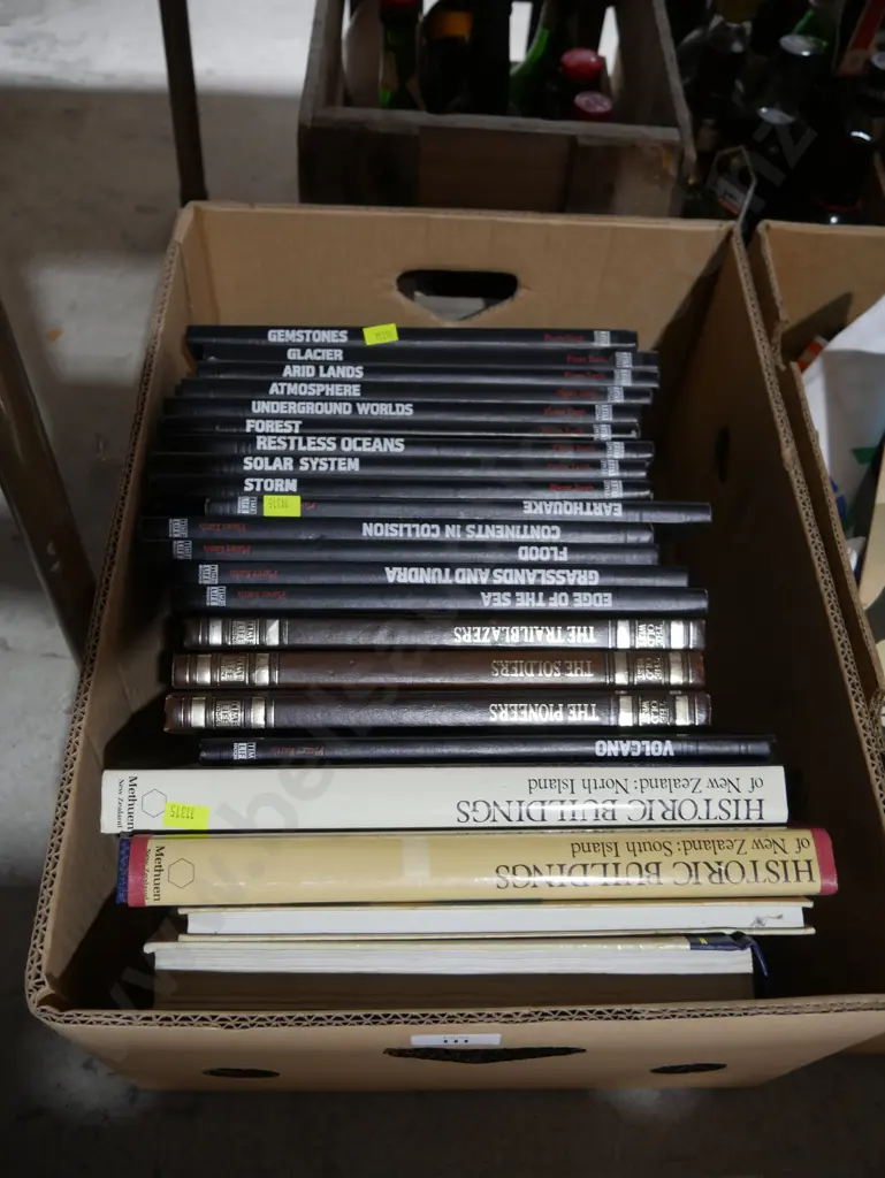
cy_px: 589
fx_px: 954
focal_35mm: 28
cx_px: 442
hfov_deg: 49.8
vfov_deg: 63.4
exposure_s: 1/60
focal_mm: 14
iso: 400
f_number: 3.5
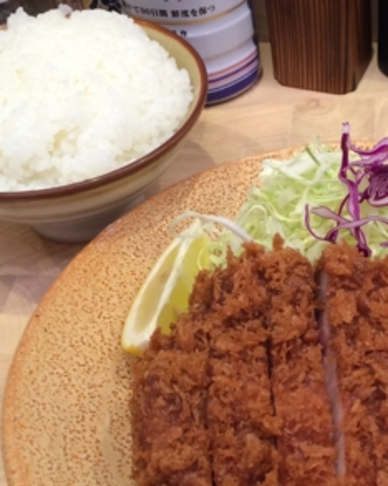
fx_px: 920
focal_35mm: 64
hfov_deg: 22.6
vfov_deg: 29.6
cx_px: 411
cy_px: 275
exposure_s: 1/30
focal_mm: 4.12
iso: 50
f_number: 2.2
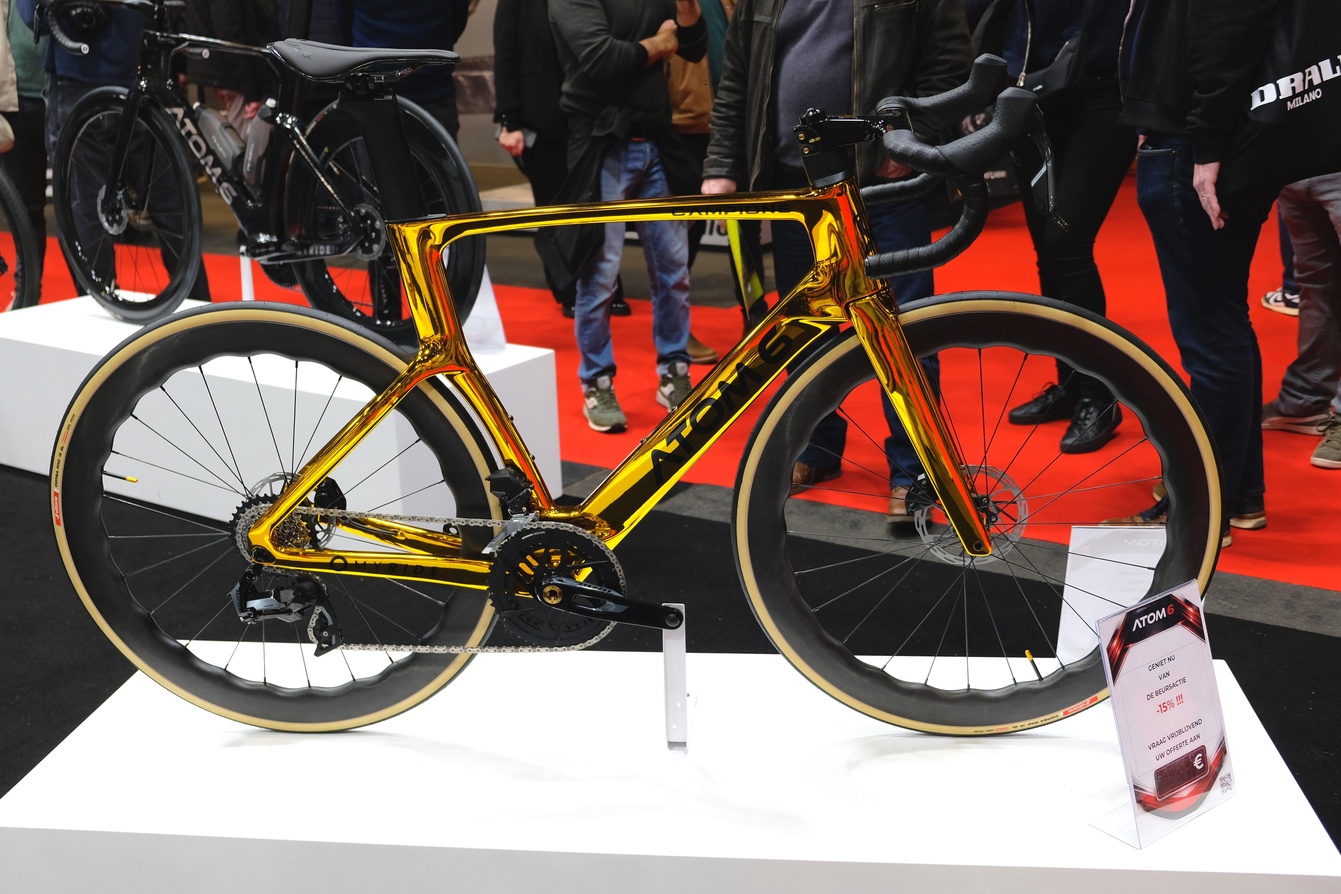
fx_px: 1341
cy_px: 447
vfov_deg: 36.9
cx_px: 670
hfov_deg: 53.1
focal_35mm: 36
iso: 400
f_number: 3.2
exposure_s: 1/100
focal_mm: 24.3
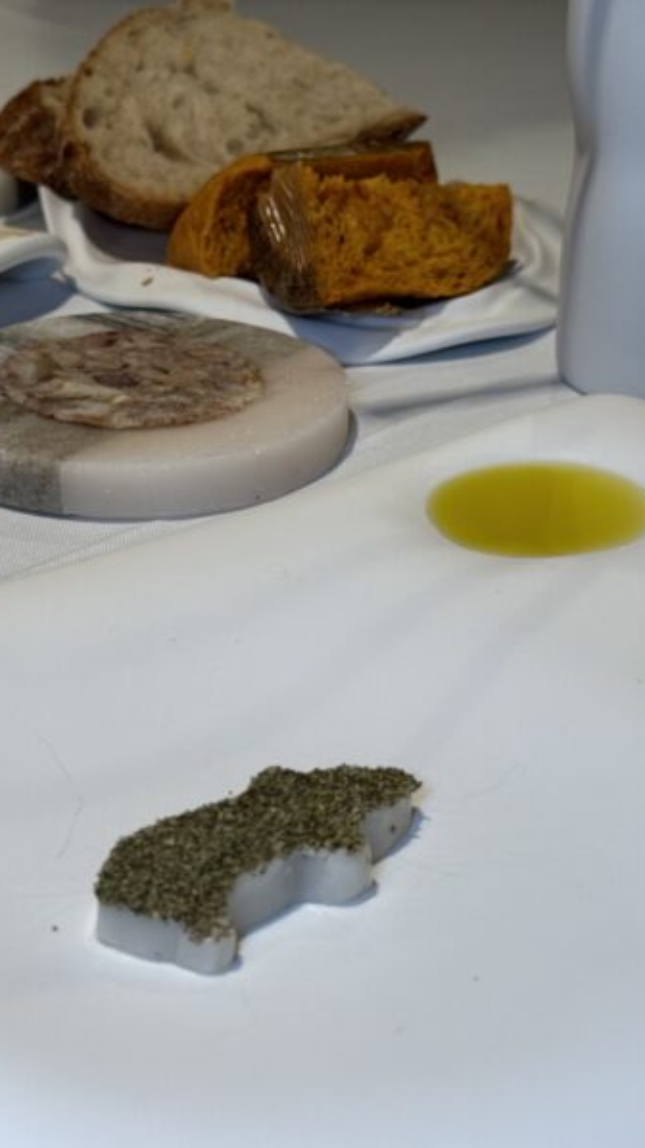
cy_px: 574
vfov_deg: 30.2
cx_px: 223
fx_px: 2130
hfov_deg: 17.2
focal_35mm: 70
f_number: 1.78
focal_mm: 6.76
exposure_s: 1/100
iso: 100
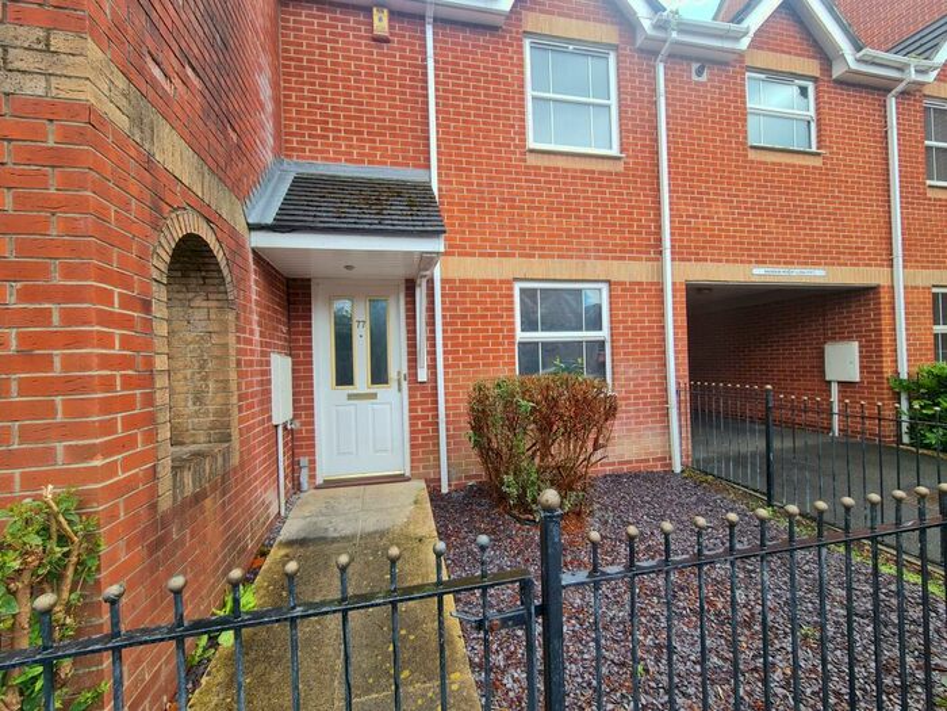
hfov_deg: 106.2
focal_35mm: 13
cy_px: 356
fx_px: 356
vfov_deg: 89.9
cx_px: 474
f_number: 2.2
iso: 50
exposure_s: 1/223
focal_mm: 2.2
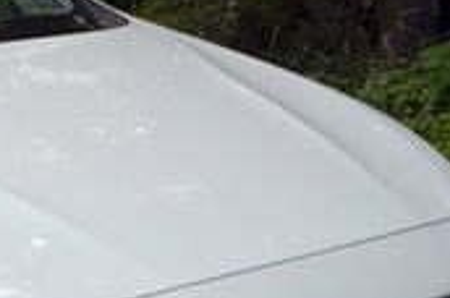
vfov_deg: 9.4
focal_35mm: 145
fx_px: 1809
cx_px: -199
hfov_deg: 13.5
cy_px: 308
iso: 200
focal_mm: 26
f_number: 8
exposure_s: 1/250
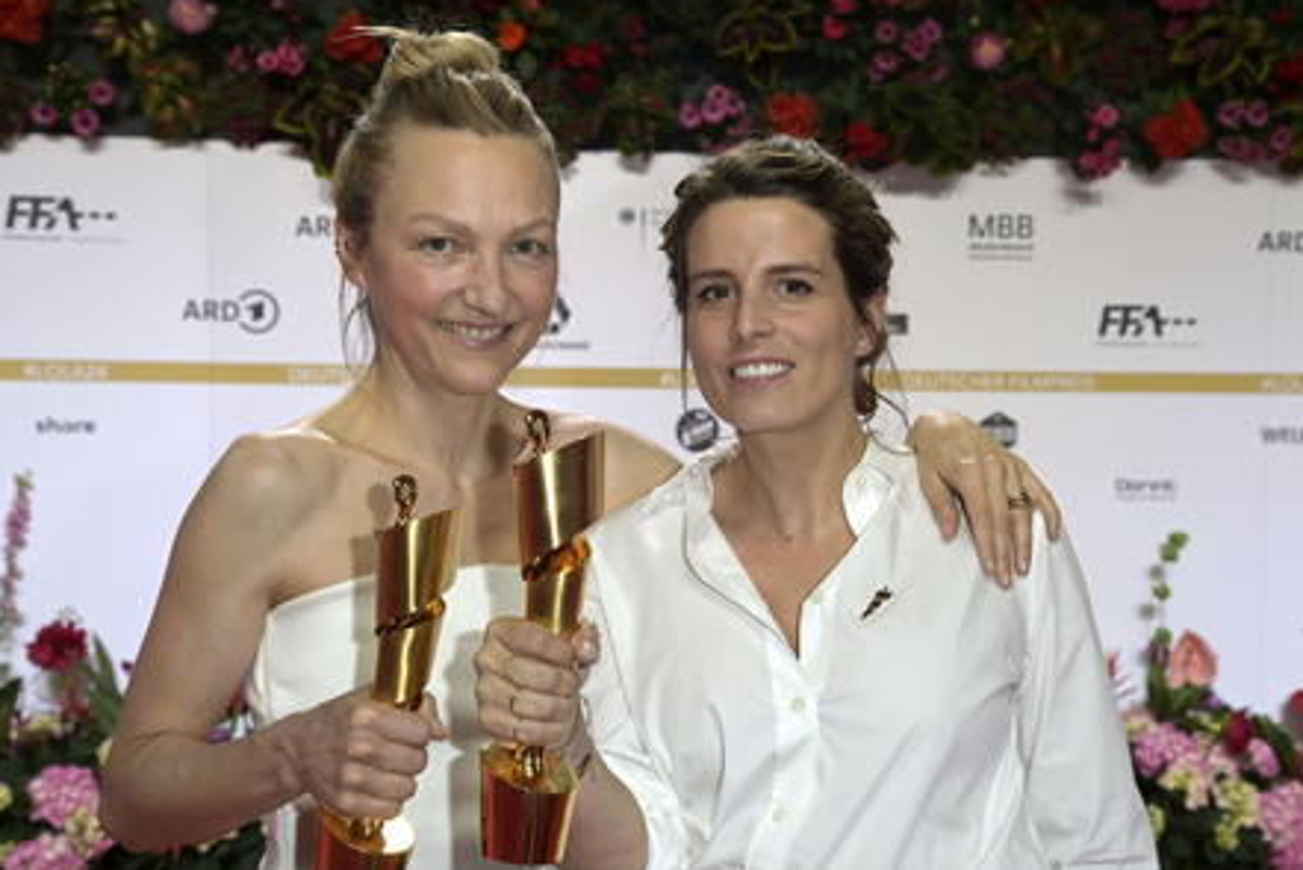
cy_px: 434
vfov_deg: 26.5
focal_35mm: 51
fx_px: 1846
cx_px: 659
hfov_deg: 38.9
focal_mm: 50
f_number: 5.6
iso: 640
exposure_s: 1/250
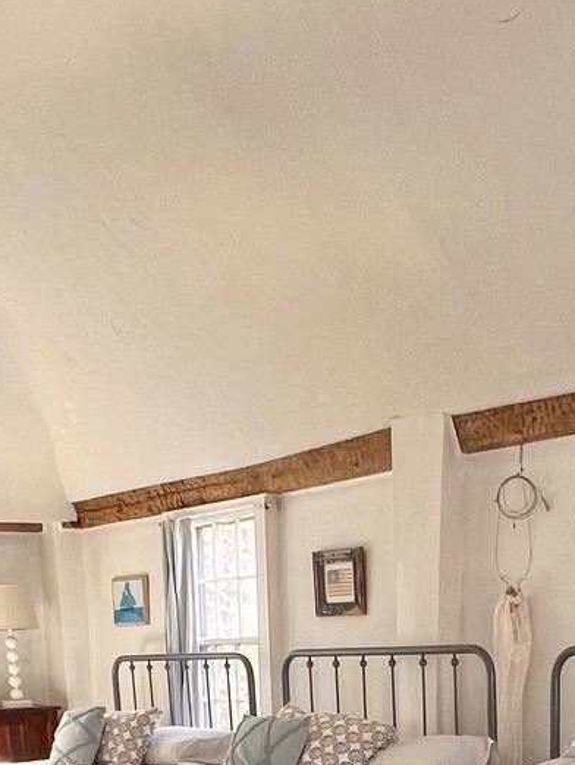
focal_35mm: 51
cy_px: 851
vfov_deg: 32.7
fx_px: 1129
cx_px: 417
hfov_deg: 28.2
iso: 64
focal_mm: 1.57
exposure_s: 1/99
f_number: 1.8
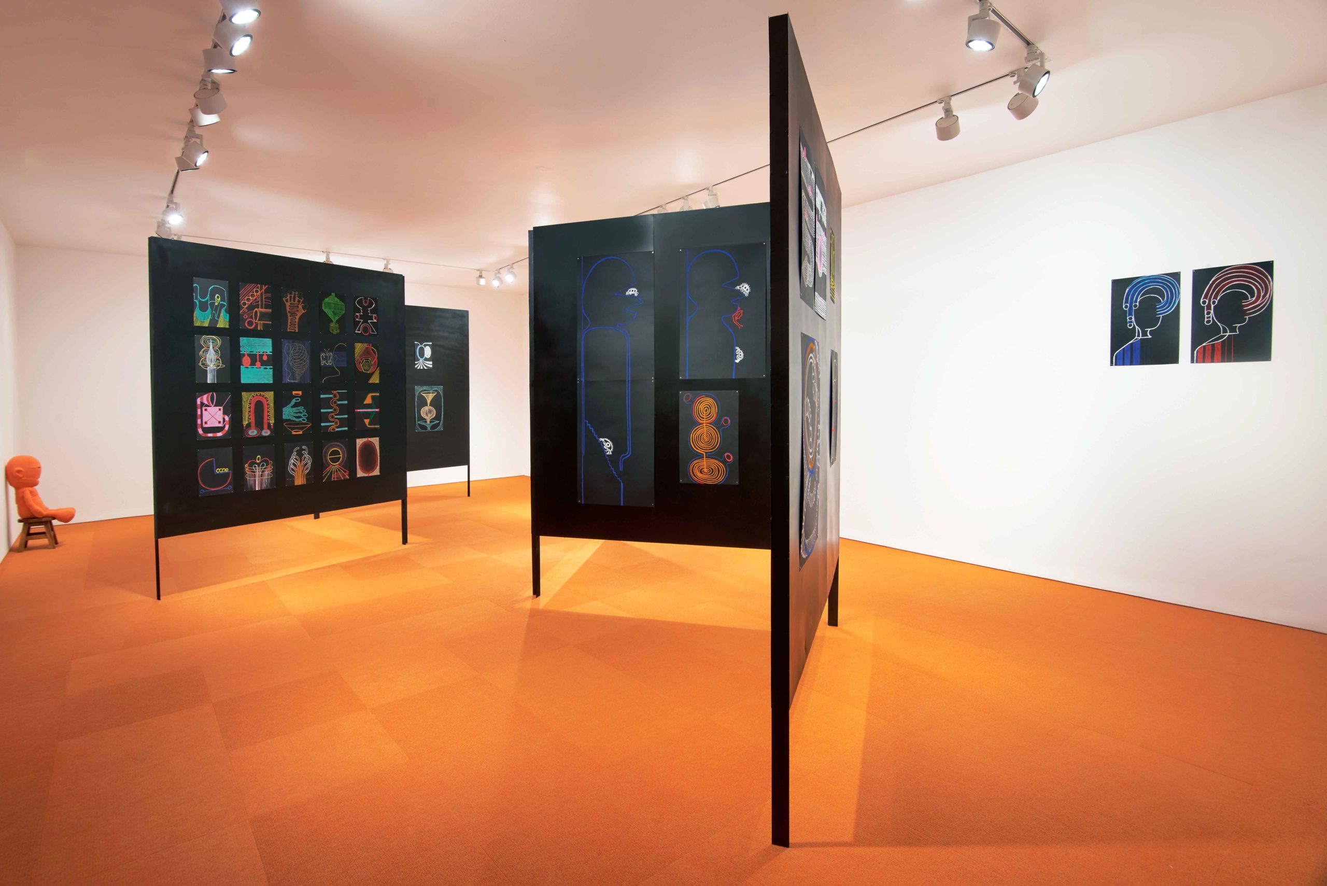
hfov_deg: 93.3
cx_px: 664
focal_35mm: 17
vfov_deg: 70.5
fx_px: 627
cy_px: 443
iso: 125
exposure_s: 4
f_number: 11
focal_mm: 17
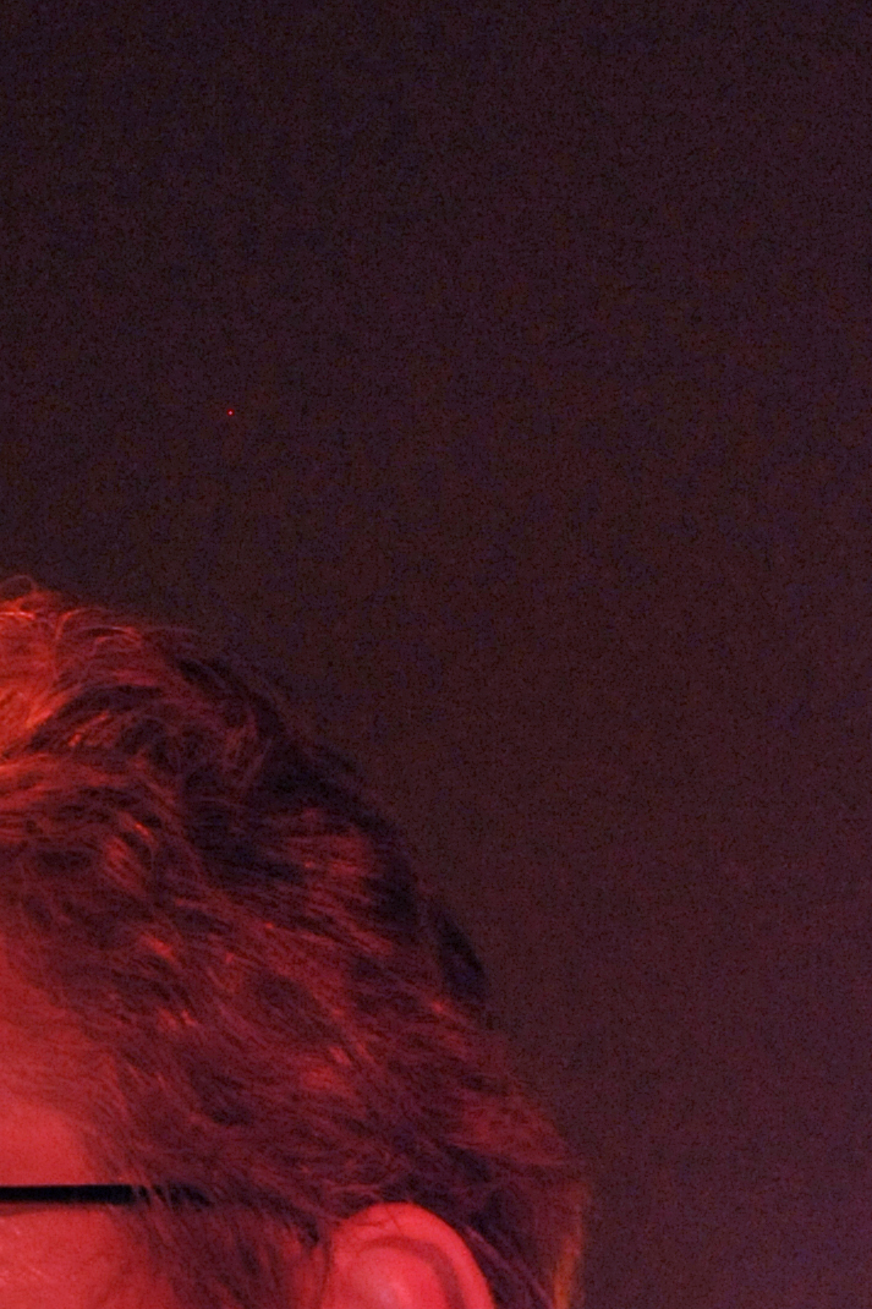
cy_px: 2220
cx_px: -127
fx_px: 11266
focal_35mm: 310
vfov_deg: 6.5
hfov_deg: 4.4
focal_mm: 78
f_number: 5
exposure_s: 1/100
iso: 3200
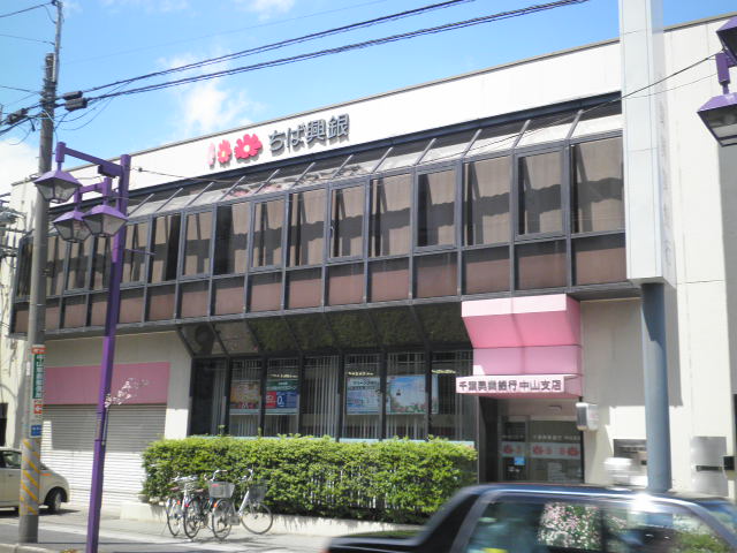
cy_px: 276
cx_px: 368
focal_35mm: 36
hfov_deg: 51.4
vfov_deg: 39.7
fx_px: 766
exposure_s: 1/80
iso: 80
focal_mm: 6.4
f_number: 8.8
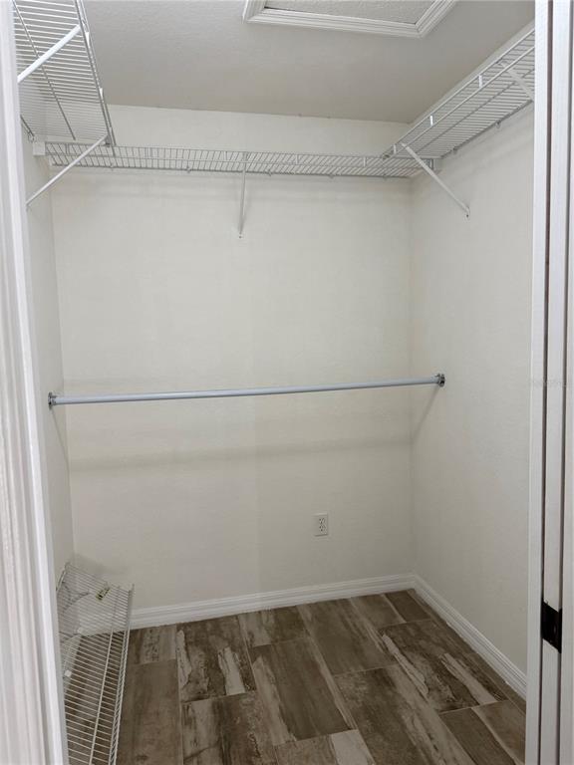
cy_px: 382
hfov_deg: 56.8
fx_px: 531
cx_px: 287
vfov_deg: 71.6
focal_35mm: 24
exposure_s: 1/60
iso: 200
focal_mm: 6.76
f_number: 1.78
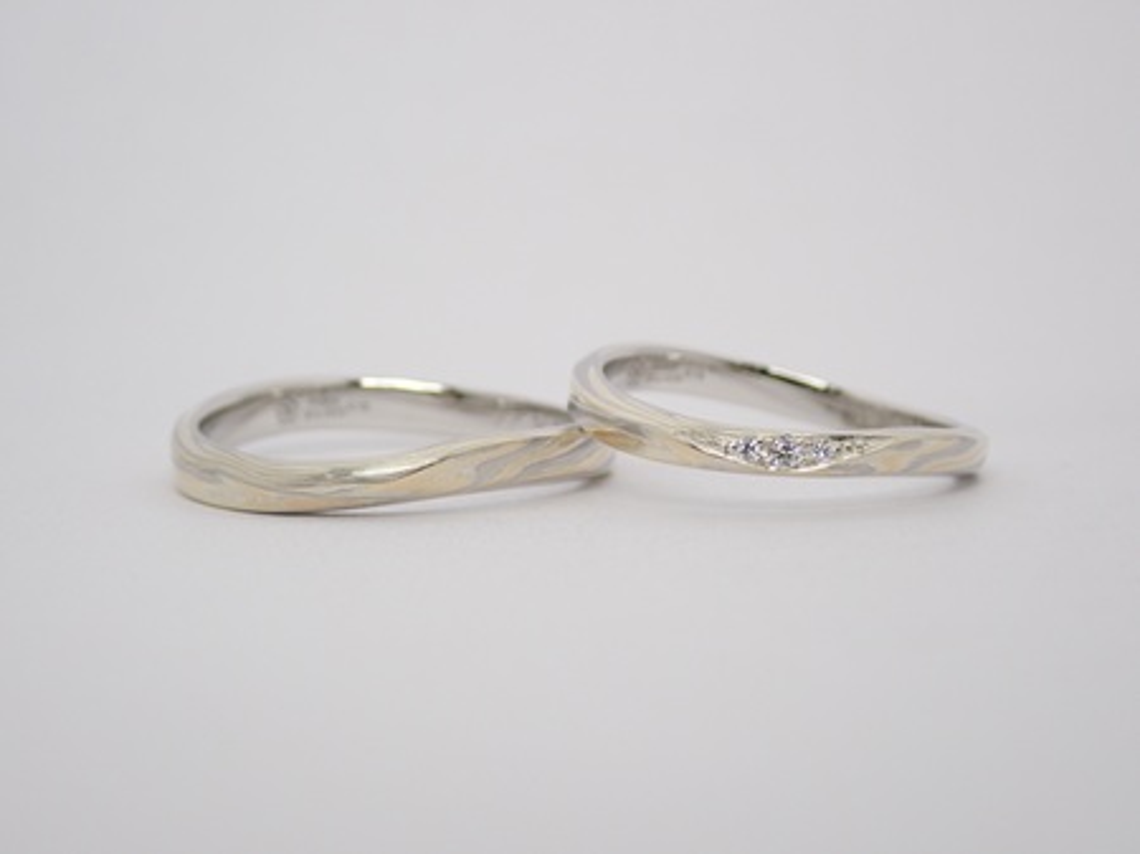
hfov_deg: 25.3
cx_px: 570
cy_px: 427
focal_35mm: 77
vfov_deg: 19.1
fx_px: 2534
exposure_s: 1/125
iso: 200
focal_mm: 13.65
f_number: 4.1
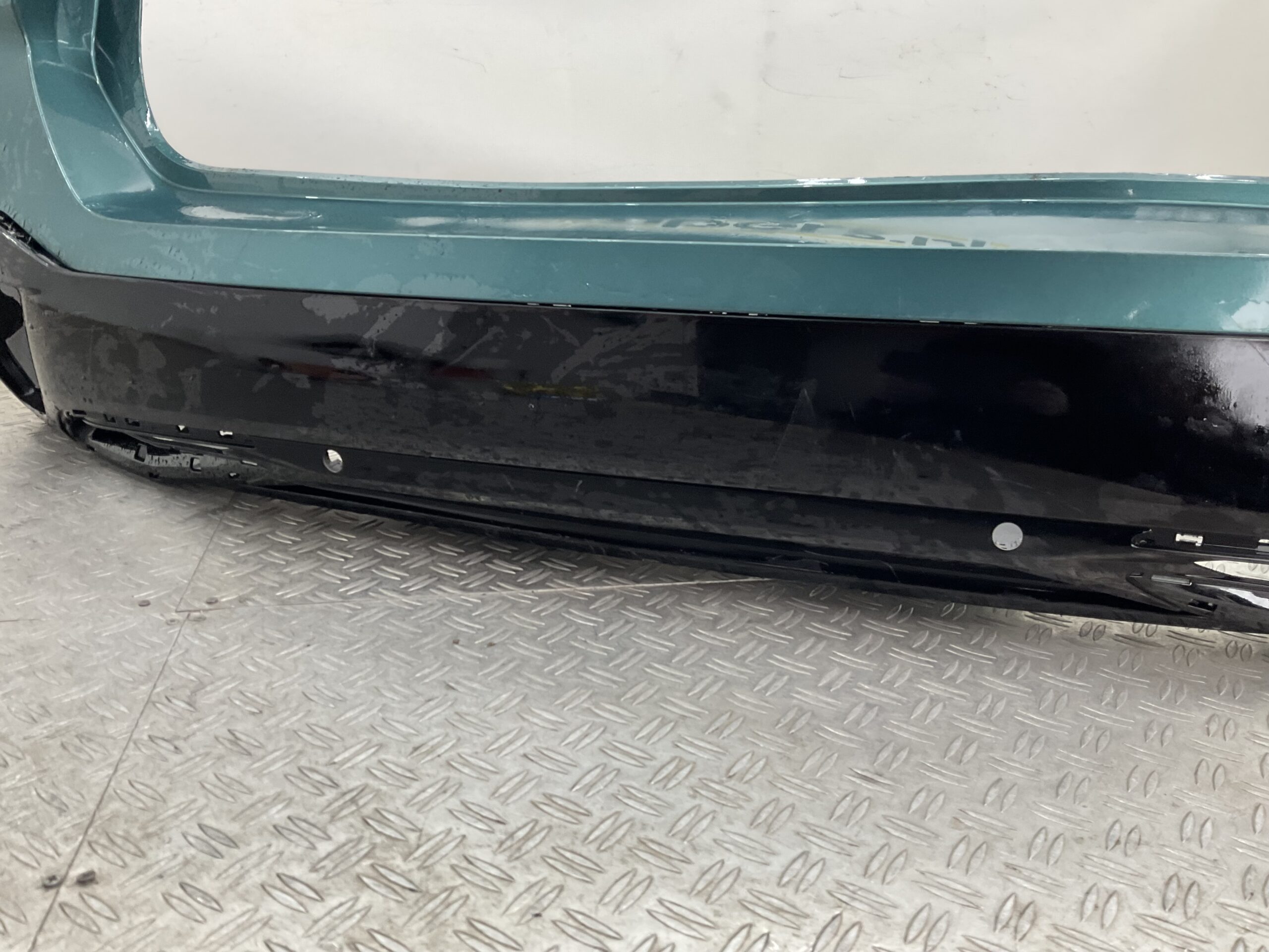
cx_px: 634
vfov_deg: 48.2
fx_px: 1063
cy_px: 476
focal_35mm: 29
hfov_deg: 61.7
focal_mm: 3
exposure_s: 1/120
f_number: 1.8
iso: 50
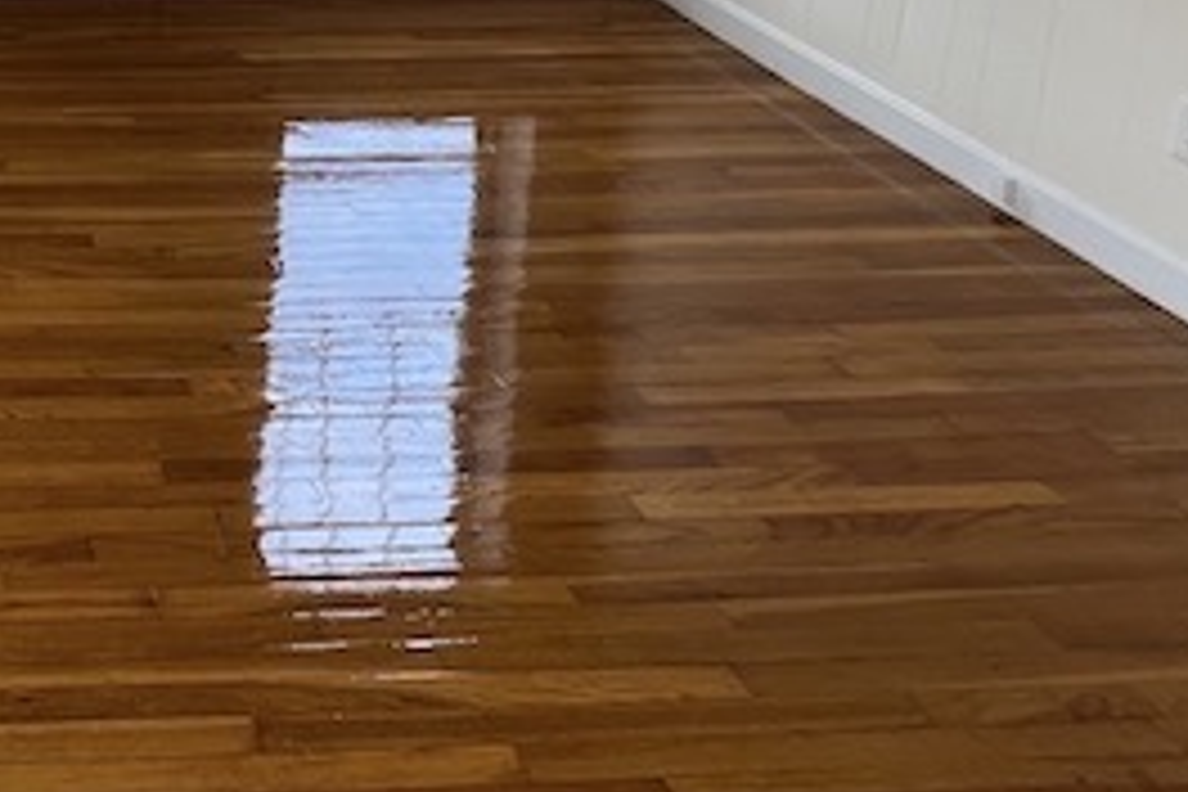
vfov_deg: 27.0
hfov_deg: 39.7
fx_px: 1353
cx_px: -81
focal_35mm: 41
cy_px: -261
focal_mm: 1.57
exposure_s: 1/120
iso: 50
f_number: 1.8
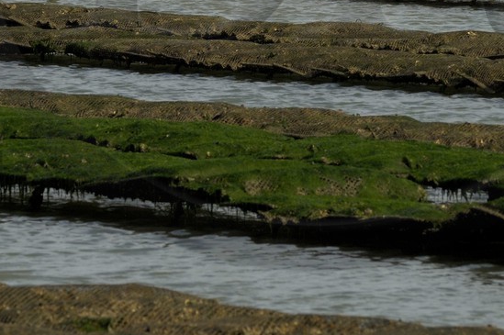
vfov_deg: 2.0
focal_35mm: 699
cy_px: -110
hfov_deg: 3.0
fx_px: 9777
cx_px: 316
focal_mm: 160
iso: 100
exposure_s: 1/160
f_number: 9
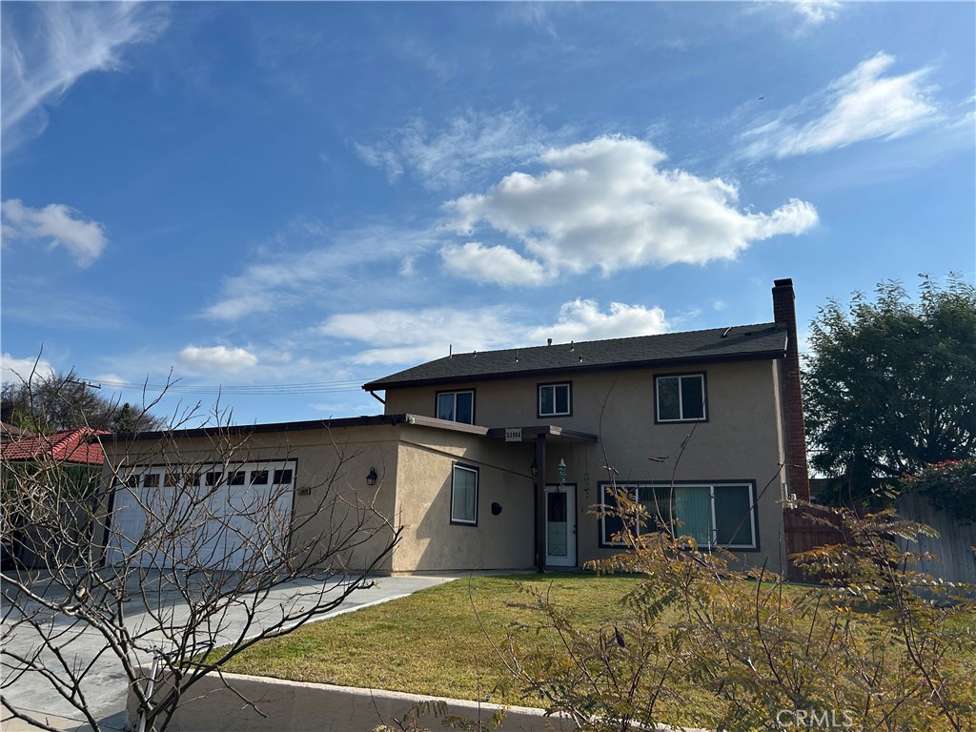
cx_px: 488
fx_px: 733
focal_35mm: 26
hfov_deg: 67.3
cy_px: 366
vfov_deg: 53.1
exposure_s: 1/7463
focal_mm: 5.7
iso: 50
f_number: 1.5
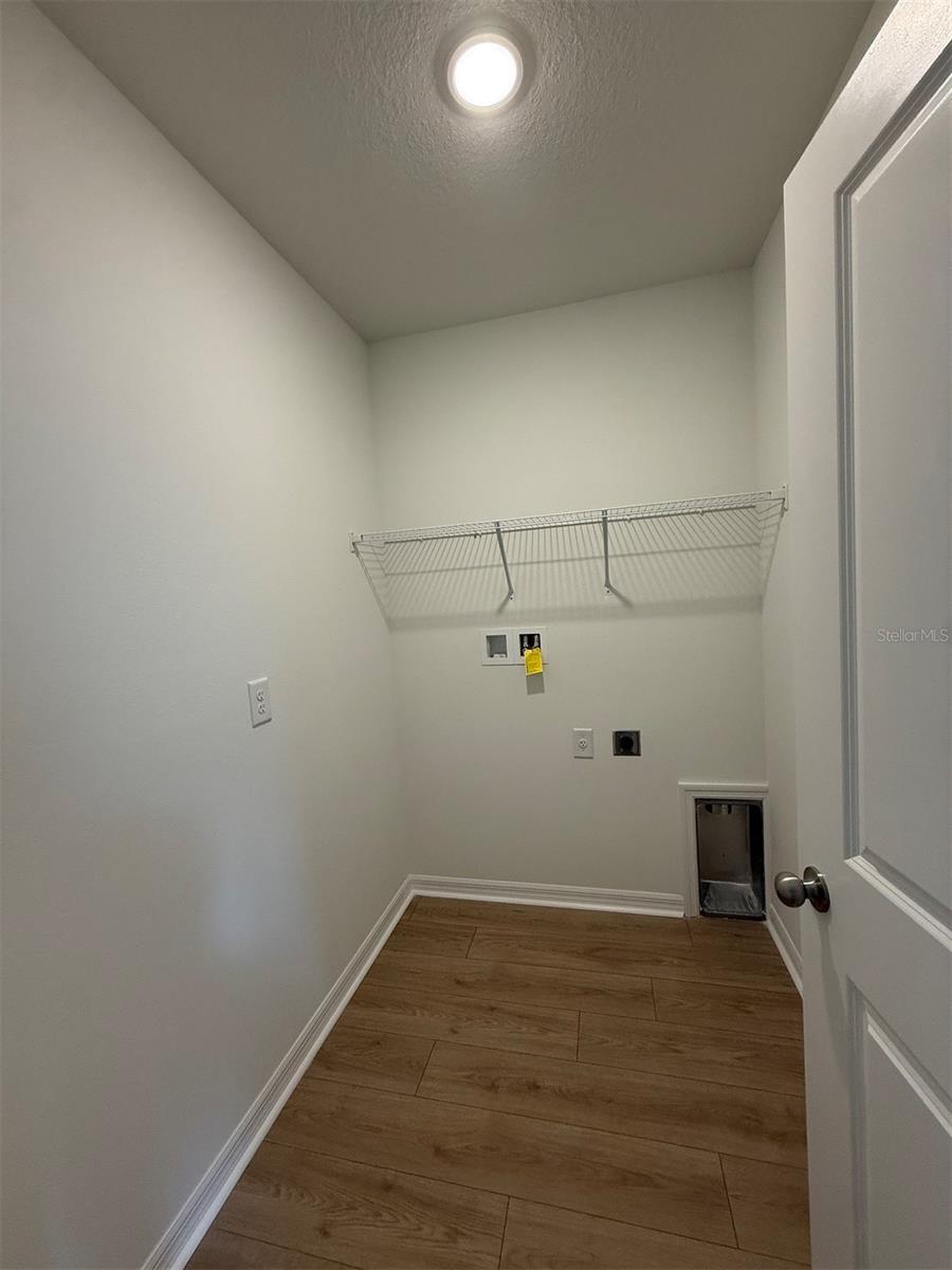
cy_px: 635
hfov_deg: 85.7
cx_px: 476
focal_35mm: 14
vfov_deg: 102.1
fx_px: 513
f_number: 2.2
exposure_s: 1/120
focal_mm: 2.22
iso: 160
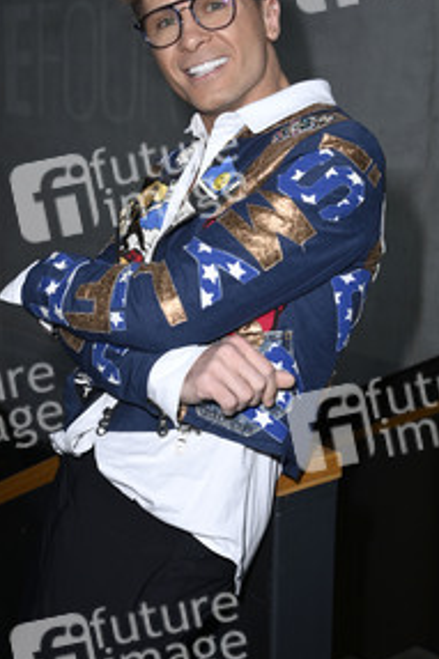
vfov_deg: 30.1
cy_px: 303
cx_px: 195
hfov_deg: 20.3
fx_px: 1227
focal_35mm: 67
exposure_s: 1/160
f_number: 5.6
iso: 640
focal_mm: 48
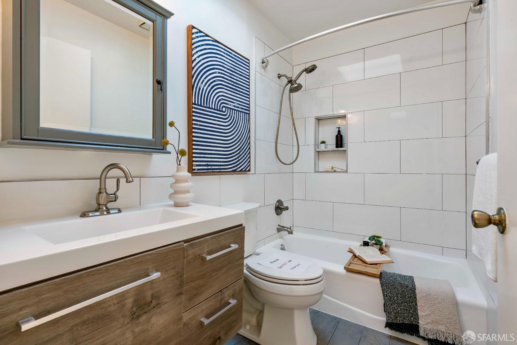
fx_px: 244
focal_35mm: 17
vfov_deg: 70.4
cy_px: 172
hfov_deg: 93.3
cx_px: 258
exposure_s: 1/6
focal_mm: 17
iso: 640
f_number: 11
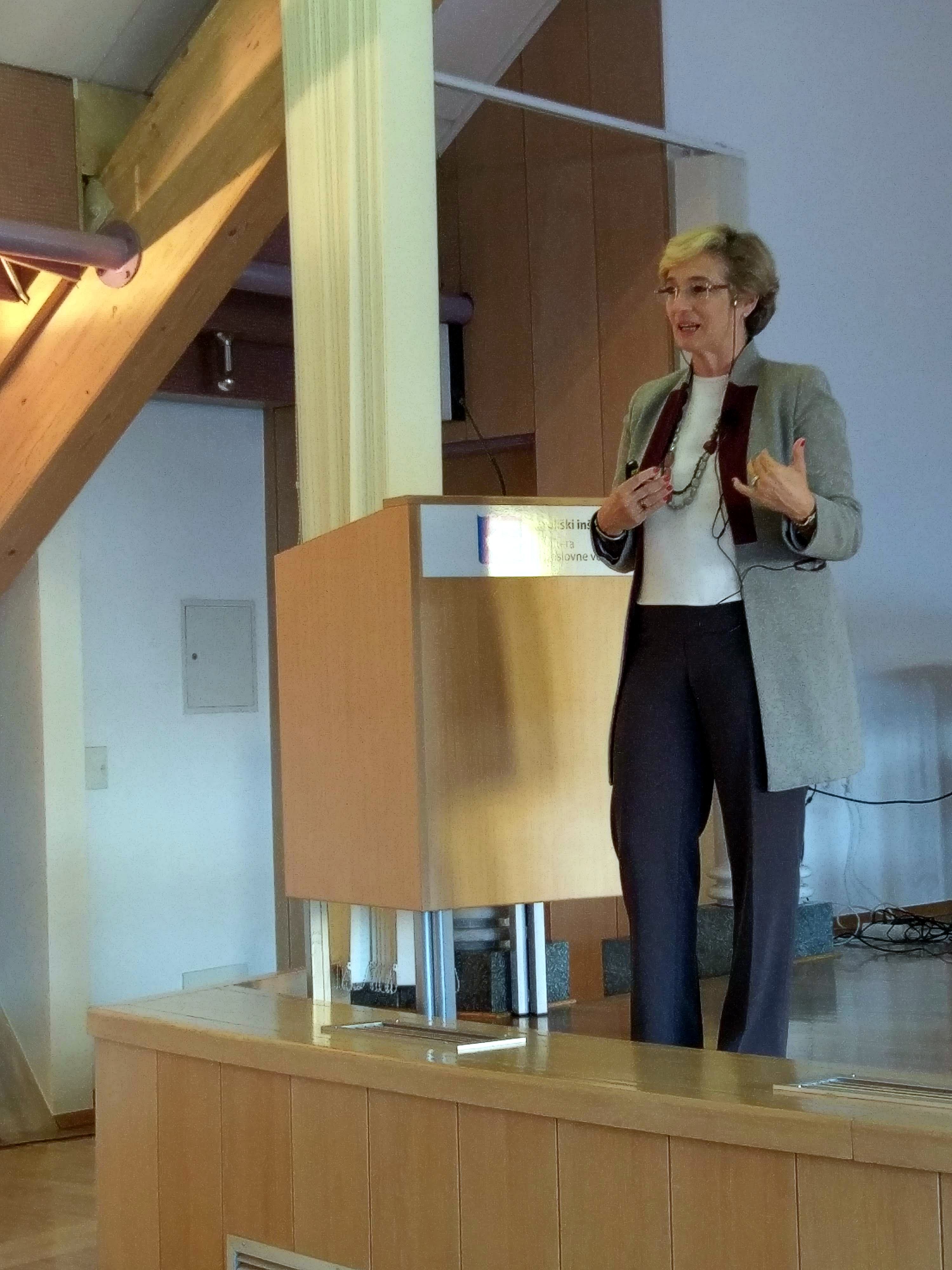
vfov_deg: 67.3
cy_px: 635
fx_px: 953
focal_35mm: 26
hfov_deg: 53.1
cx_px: 476
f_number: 1.8
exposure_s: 1/33
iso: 250
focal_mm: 4.58
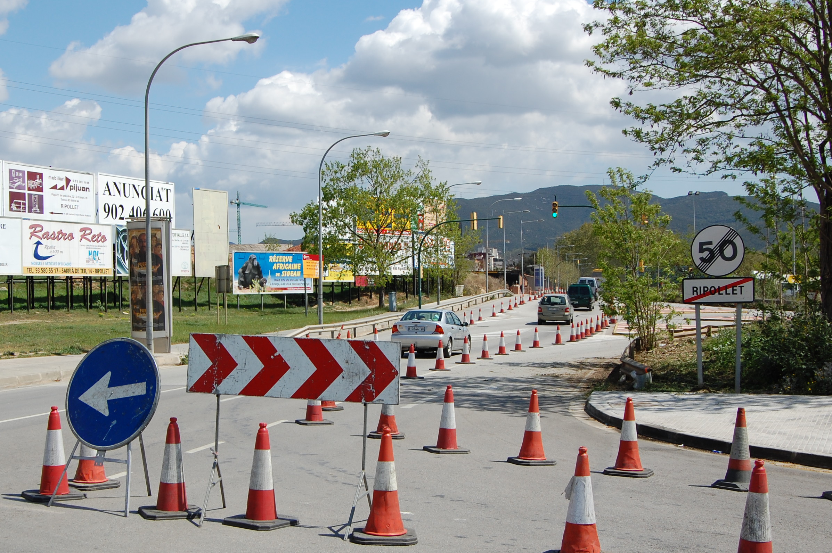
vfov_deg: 27.5
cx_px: 328
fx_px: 1131
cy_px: 291
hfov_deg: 40.2
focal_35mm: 49
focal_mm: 26
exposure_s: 1/400
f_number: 10
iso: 200
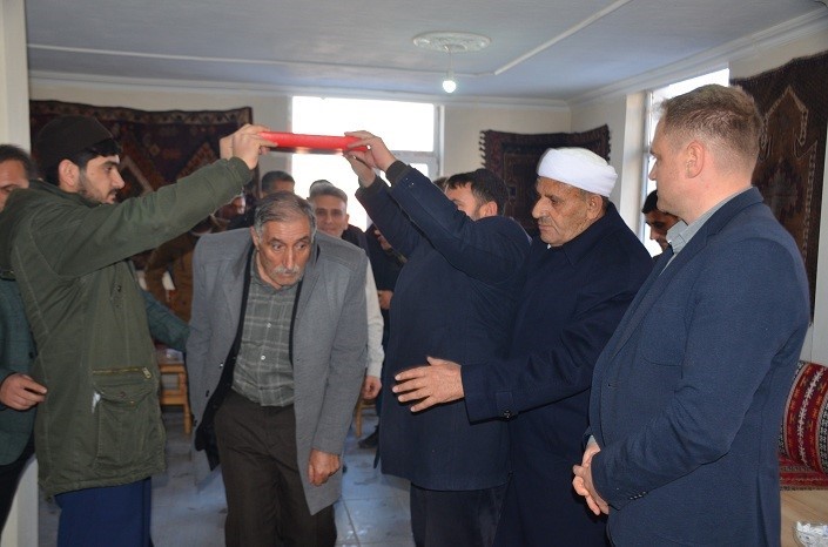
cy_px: 274
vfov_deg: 36.7
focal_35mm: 36
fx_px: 826
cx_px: 414
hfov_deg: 53.3
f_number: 4
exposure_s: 1/60
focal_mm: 24
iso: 400
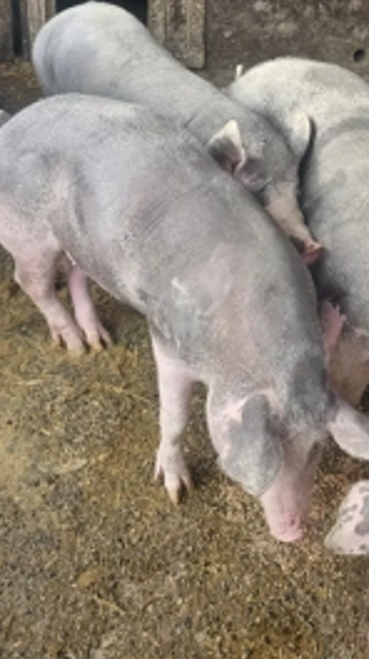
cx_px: 299
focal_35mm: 38
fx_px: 663
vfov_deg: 51.7
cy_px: 212
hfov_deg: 30.3
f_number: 1.7
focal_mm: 6.3
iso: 40
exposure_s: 1/192
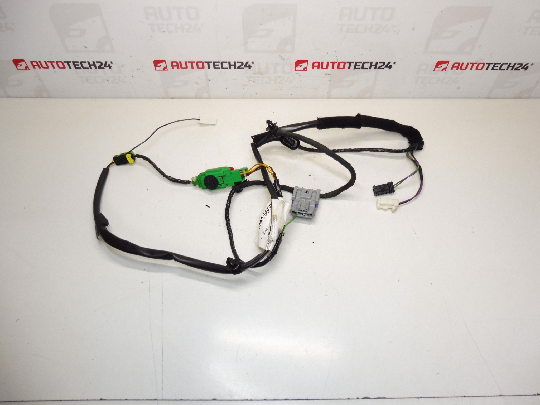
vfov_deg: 56.8
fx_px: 374
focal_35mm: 24
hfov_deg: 71.6
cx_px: 270
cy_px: 202
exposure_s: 1/125
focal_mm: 4.3
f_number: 3.5
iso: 200
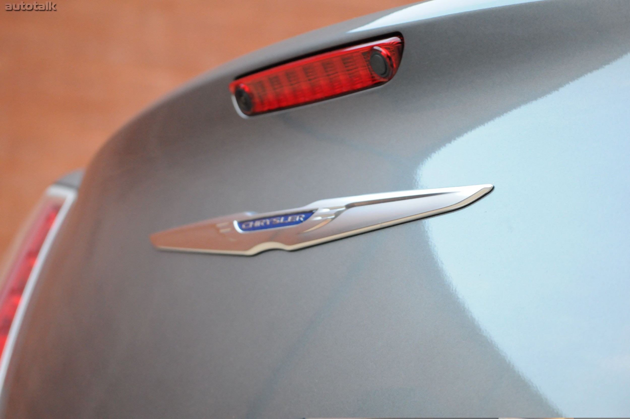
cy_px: 210
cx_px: 315
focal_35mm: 90
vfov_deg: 15.2
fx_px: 1573
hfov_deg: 22.6
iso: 2000
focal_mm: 60
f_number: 5.6
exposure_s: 1/200
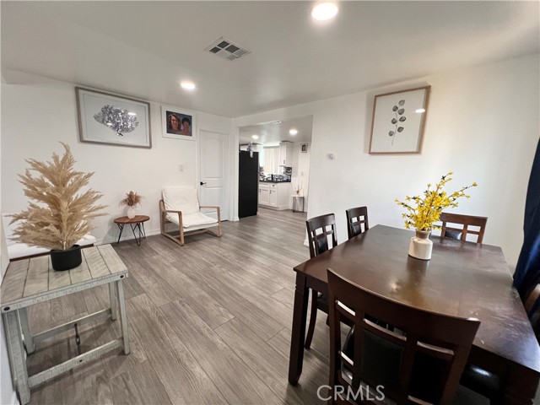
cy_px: 202
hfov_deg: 106.2
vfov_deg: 89.9
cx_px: 270
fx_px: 203
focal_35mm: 13
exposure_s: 1/60
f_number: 1.8
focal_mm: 1.57
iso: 160
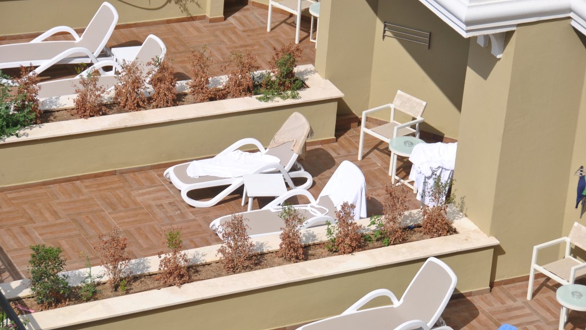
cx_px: 294
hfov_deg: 16.5
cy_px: 179
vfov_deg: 9.3
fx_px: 2020
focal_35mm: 130
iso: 100
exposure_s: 1/640
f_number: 6.3
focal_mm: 82
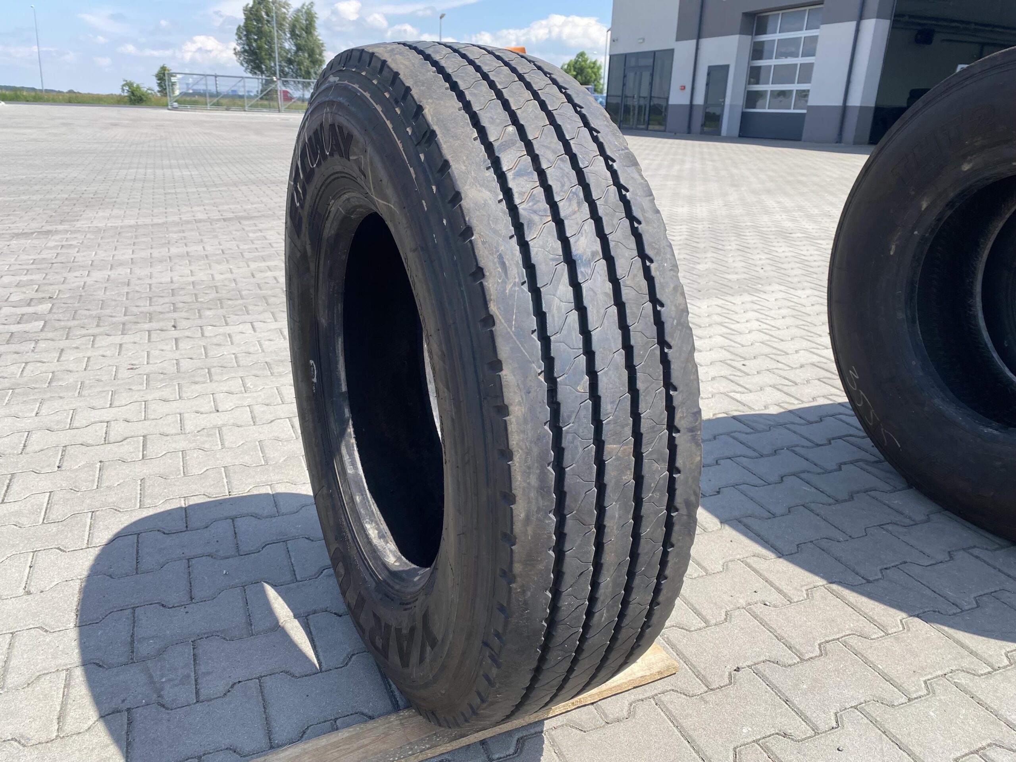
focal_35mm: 26
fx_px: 763
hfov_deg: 67.3
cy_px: 381
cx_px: 508
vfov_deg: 53.1
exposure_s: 1/1653
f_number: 1.8
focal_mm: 4.25
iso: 32
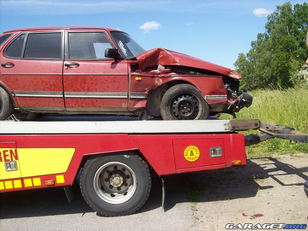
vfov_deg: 39.7
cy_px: 116
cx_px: 154
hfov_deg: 51.4
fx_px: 320
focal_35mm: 36
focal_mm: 6
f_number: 4.8
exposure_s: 1/397
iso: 80
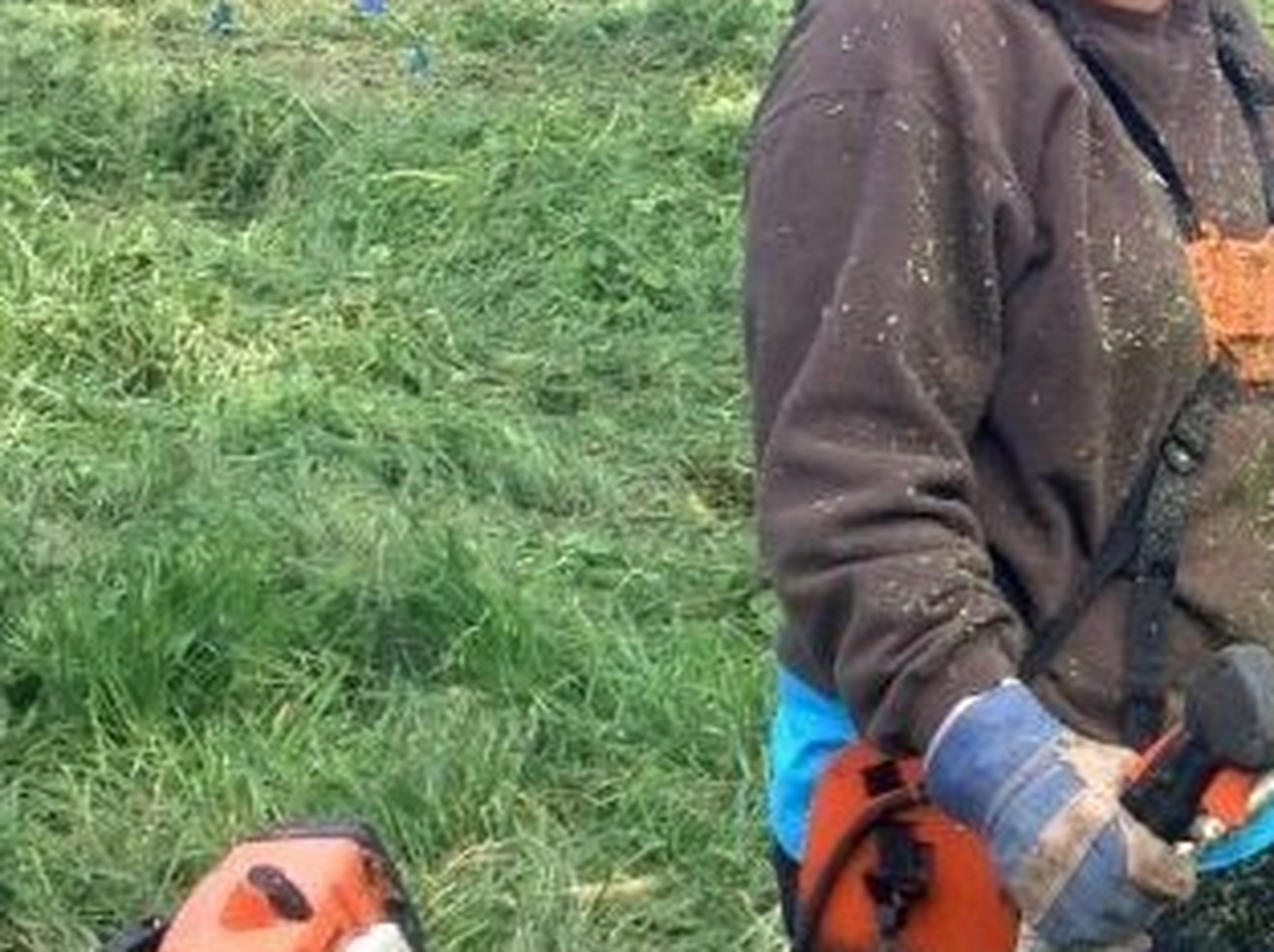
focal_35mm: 95
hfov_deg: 19.5
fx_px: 3492
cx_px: 1502
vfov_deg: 15.5
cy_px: 580
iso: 50
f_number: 2.4
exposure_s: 1/382
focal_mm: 4.12
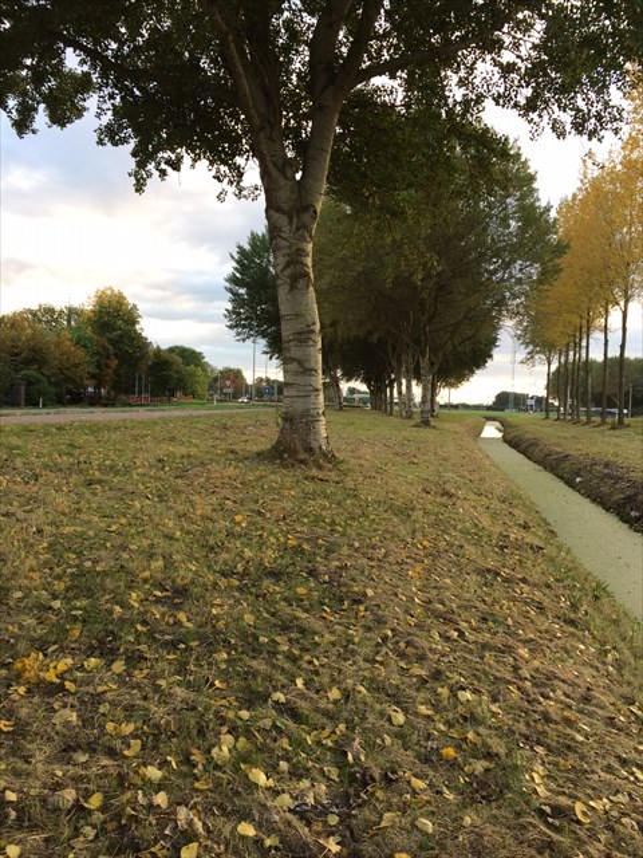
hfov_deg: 48.2
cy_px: 429
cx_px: 322
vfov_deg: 61.7
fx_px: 718
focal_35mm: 29
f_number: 2.2
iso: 32
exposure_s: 1/126
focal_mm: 4.15
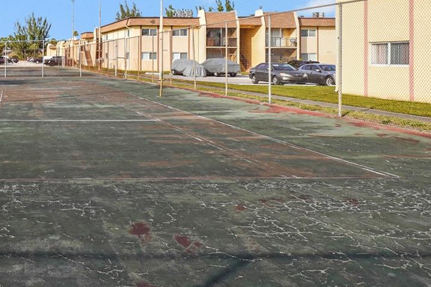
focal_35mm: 36
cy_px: 56
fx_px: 431
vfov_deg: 35.6
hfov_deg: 45.5
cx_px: 8
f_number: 9
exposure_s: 1/80
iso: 100
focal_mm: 16
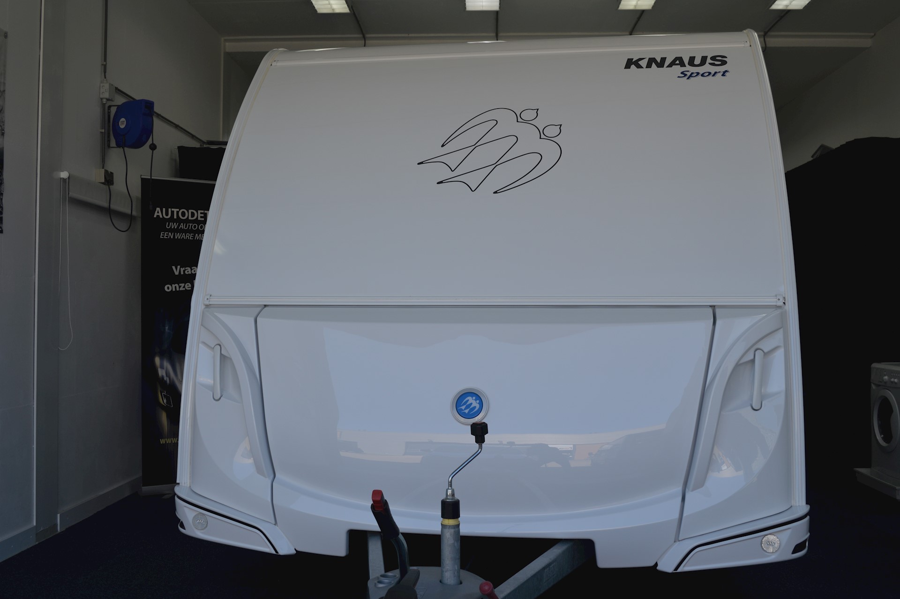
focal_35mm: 36
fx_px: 899
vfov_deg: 36.8
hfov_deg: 53.2
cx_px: 450
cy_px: 300
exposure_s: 1/125
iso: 100
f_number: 5.6
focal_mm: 24
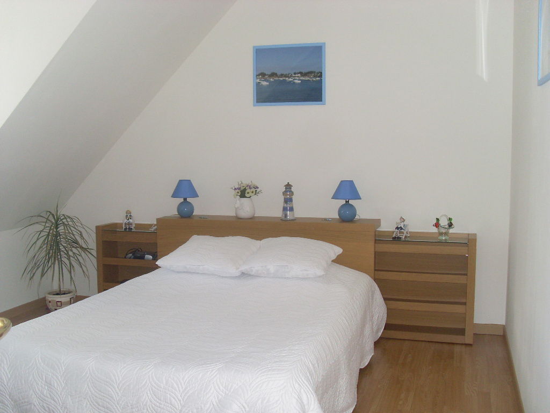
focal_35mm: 38
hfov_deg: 49.0
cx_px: 275
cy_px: 206
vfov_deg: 37.7
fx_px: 604
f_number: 3
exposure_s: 1/45
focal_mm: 6.3
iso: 100
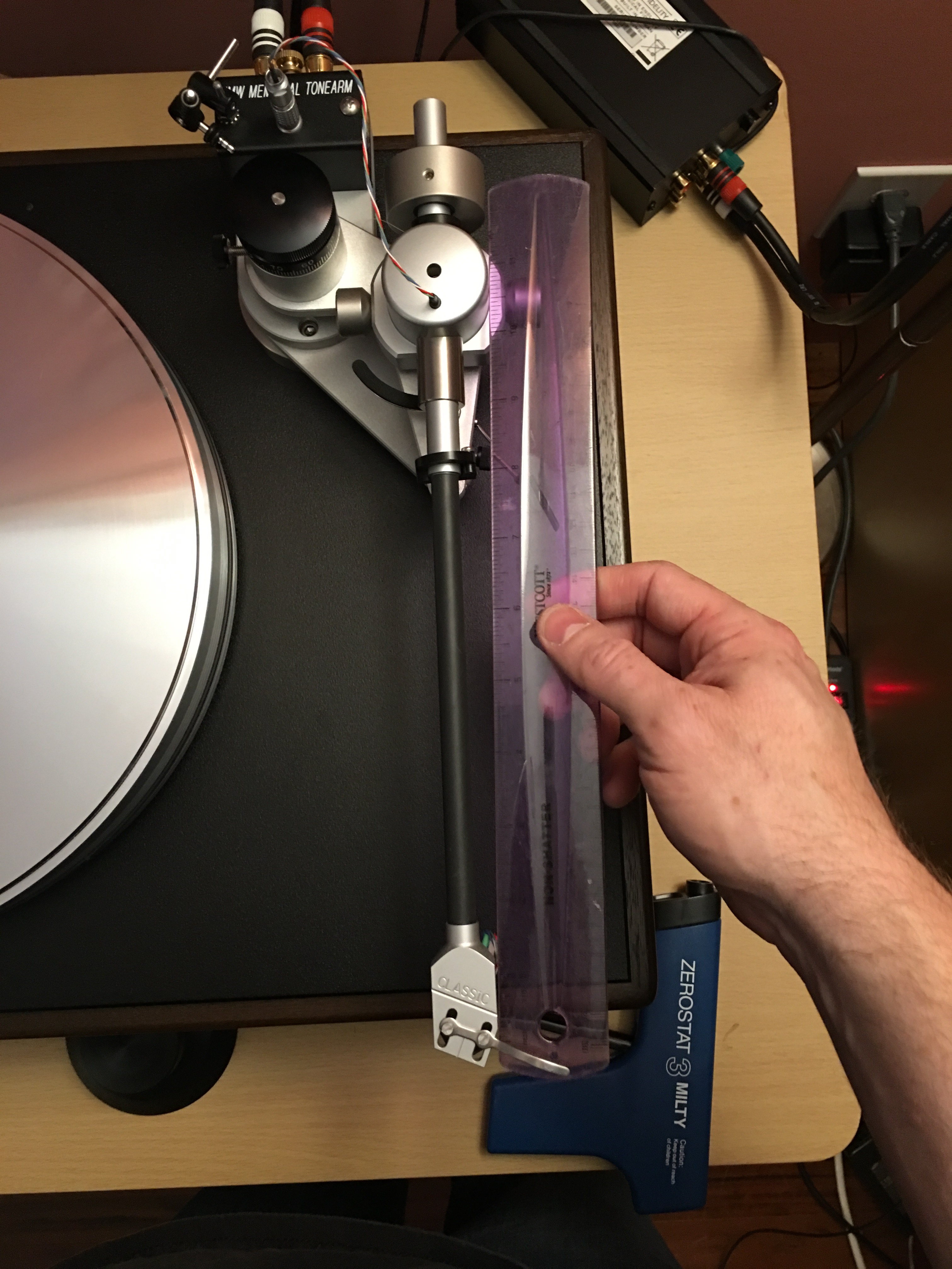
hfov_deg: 48.2
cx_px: 476
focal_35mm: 29
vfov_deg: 61.7
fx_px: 1063
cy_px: 634
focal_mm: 4.15
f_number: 2.2
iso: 64
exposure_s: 1/4
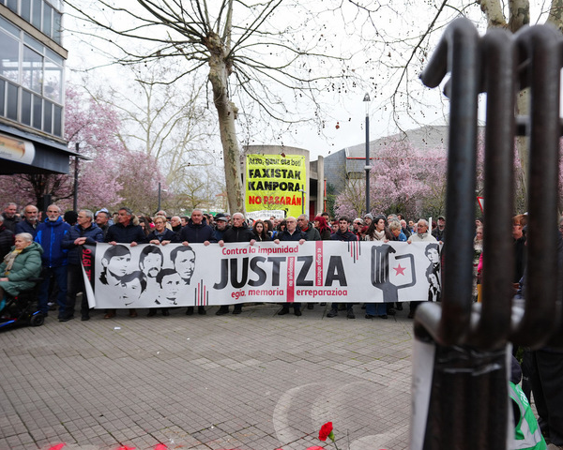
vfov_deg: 56.8
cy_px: 225
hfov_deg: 67.6
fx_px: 417
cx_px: 332
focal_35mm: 25
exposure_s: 1/320
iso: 500
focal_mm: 22
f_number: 3.5
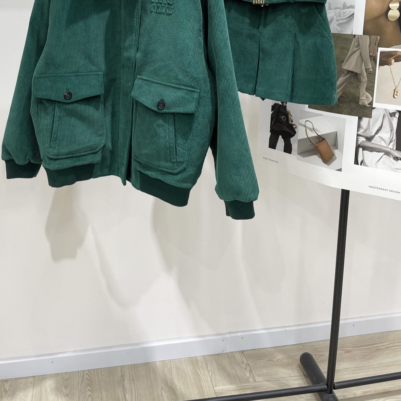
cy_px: 67
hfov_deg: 42.8
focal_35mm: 39
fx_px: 511
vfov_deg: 40.6
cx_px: 184
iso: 64
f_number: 1.6
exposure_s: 1/121
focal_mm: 5.1
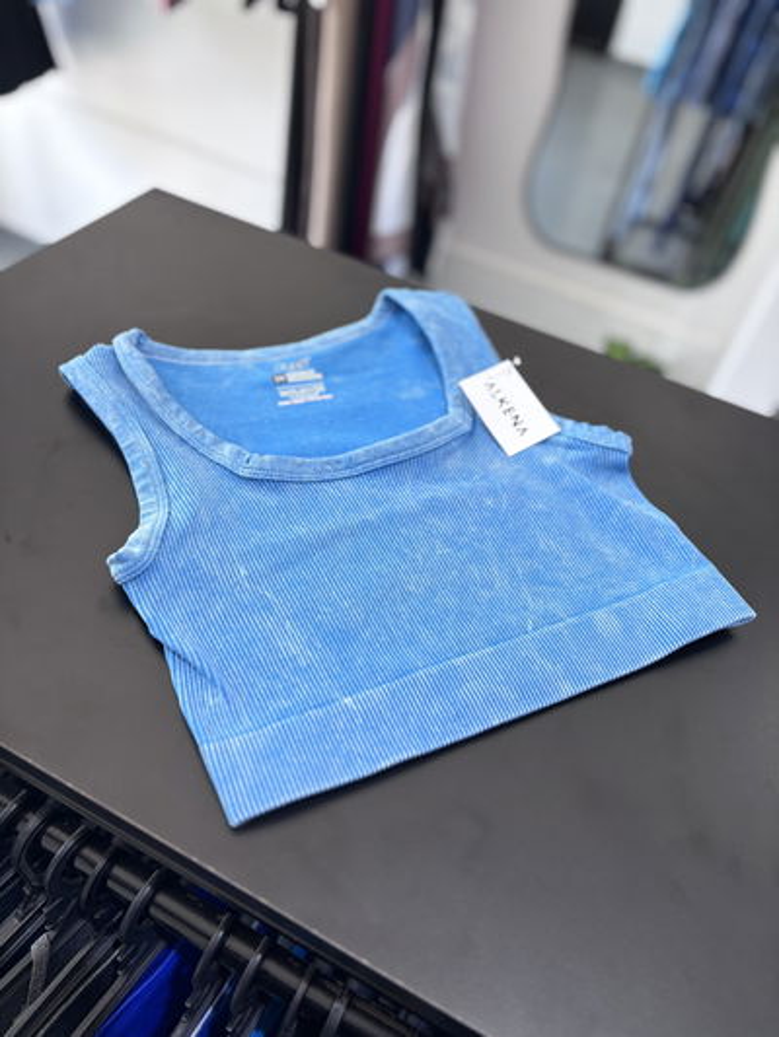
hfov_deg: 53.1
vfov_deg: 67.3
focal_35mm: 26
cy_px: 518
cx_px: 390
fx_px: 780
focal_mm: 5.96
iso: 50
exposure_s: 1/121
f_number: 1.6
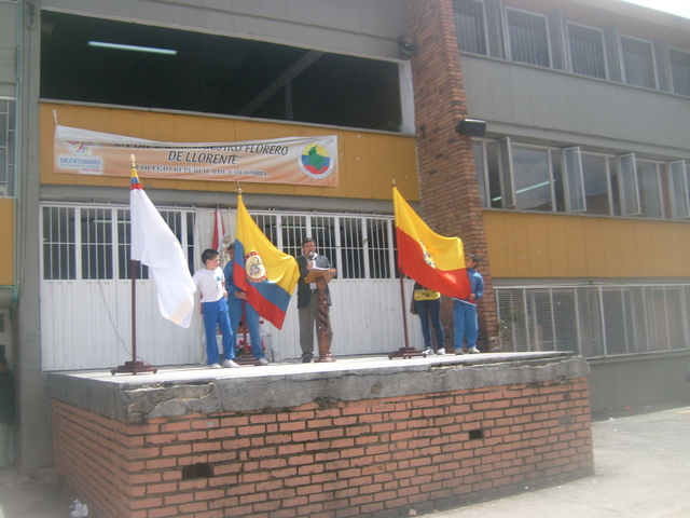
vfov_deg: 40.7
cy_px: 259
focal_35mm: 35
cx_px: 345
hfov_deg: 52.6
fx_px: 698
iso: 80
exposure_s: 1/180
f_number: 7.1
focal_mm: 5.8
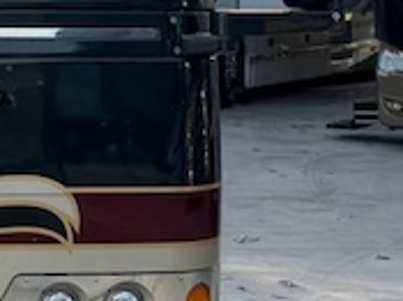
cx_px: -467
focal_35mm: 137
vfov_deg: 10.5
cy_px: -108
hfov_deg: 12.3
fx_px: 1594
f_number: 1.78
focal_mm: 6.76
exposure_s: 1/1855
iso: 100
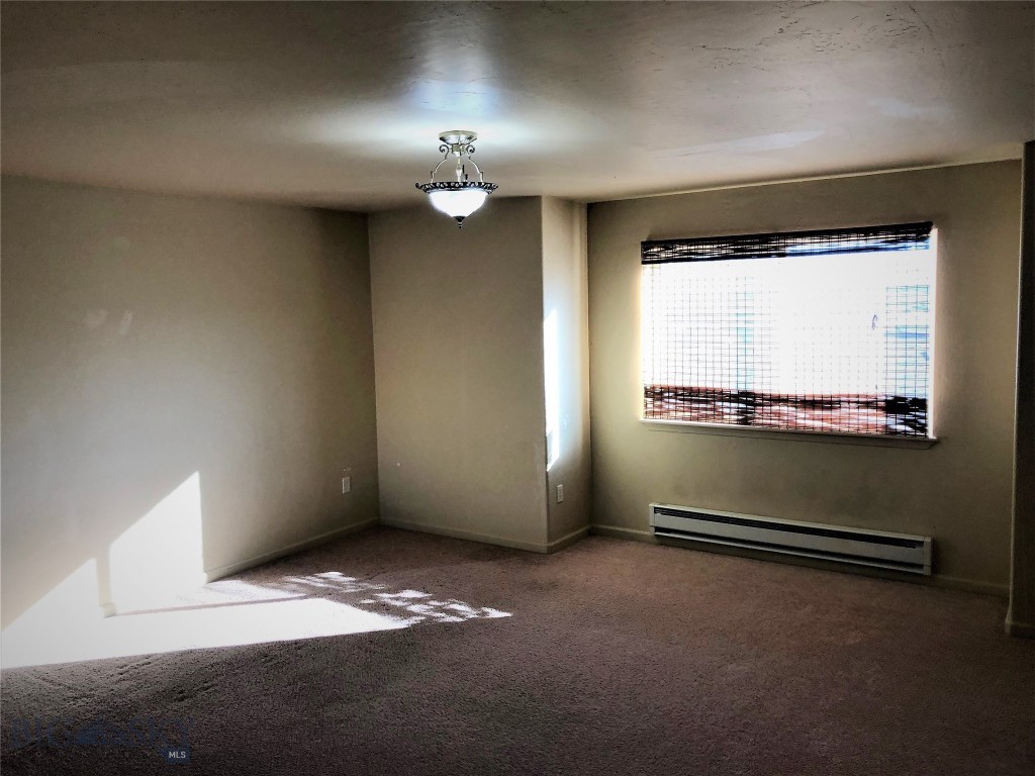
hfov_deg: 63.4
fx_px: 837
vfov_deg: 49.7
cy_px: 388
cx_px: 518
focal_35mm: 28
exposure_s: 1/30
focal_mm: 3.99
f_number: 1.8
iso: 32
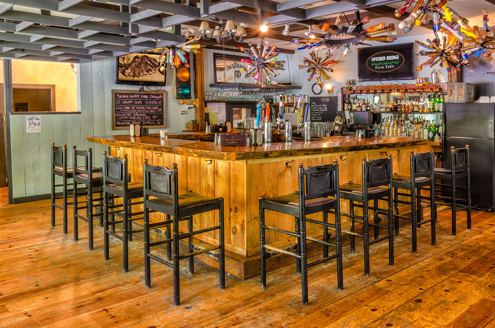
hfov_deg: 62.0
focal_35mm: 30
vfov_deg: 43.4
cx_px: 248
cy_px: 164
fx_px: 412
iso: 100
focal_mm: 20
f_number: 19
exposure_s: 15
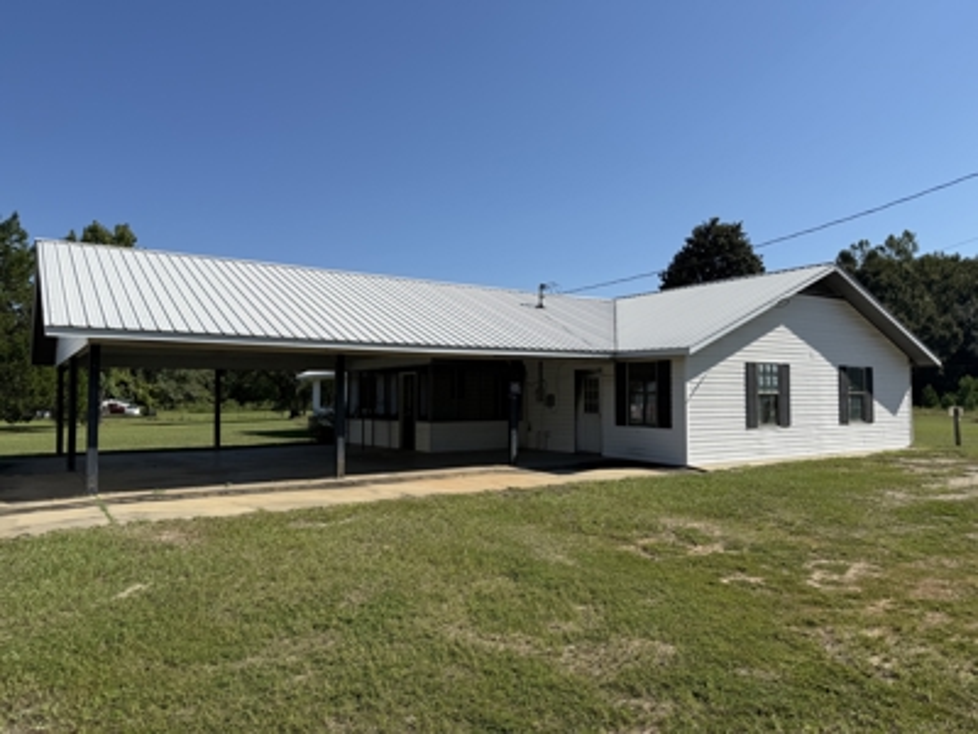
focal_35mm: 24
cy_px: 367
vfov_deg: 56.8
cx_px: 489
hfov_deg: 71.6
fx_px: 678
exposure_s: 1/6711
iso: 80
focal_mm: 6.76
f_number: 1.78
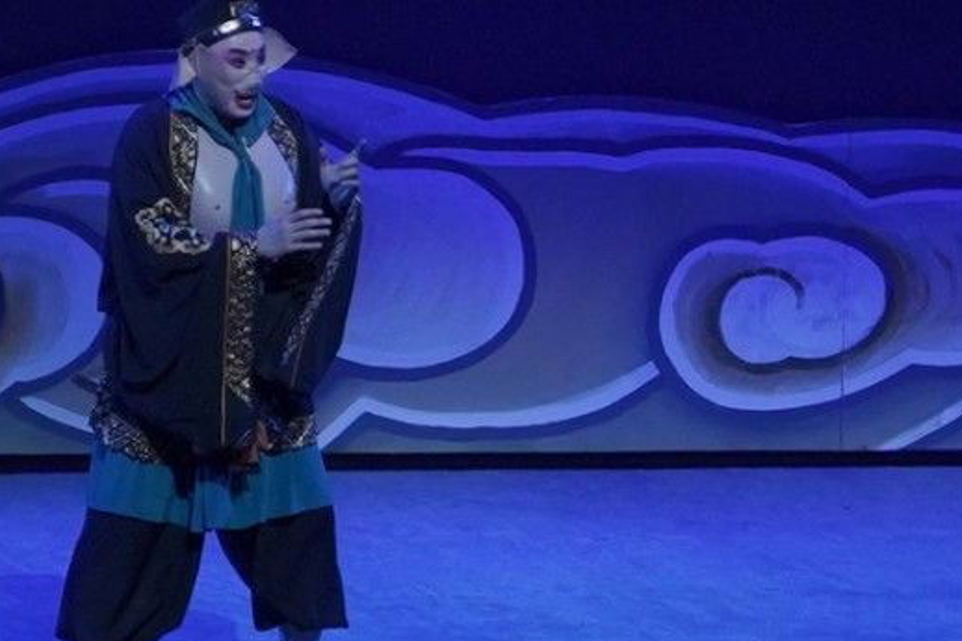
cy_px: 34
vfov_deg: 3.2
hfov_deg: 4.9
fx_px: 11326
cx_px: 223
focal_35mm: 424
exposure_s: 1/500
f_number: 4
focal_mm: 105
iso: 1250
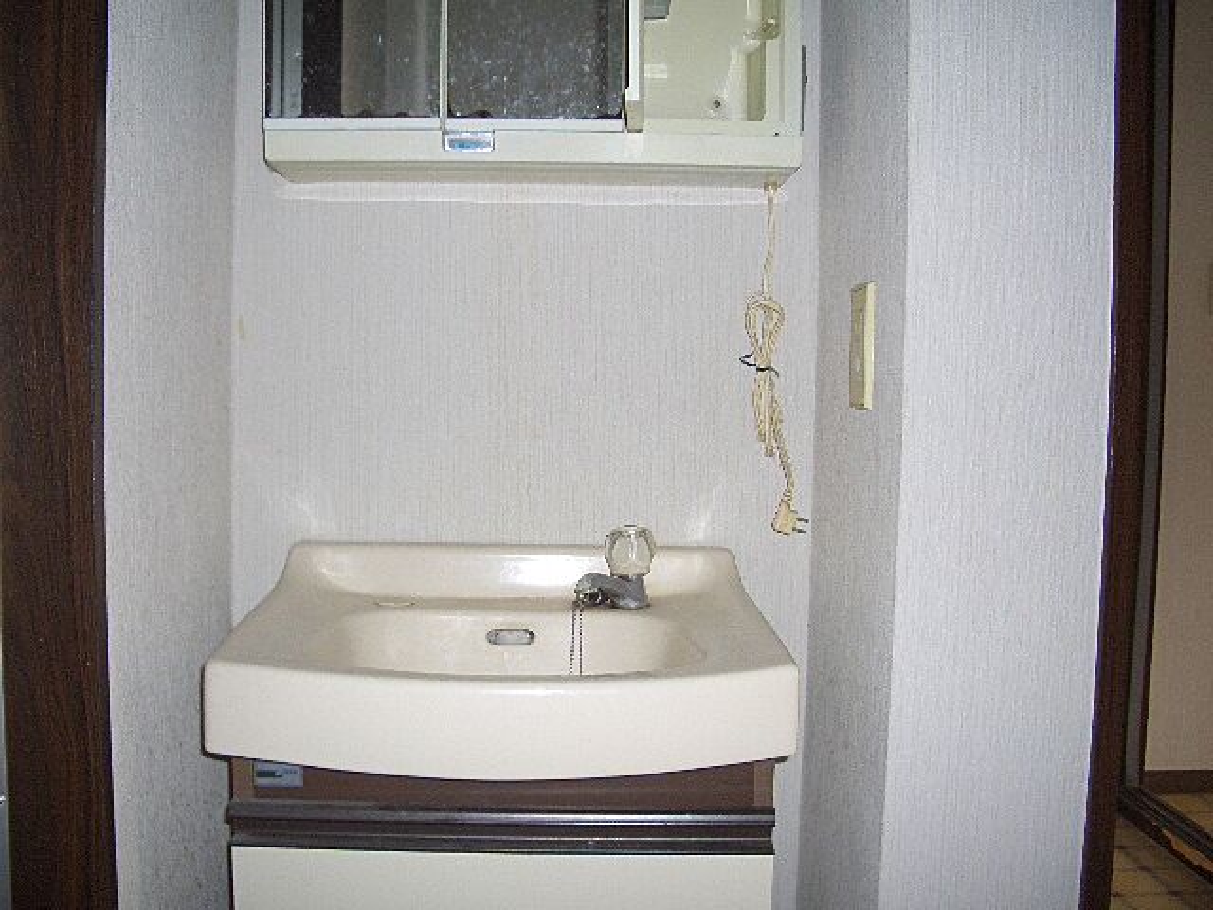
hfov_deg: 52.6
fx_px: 1226
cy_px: 455
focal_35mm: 35
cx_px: 606
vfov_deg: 40.7
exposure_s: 1/60
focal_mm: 5.8
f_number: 2.6
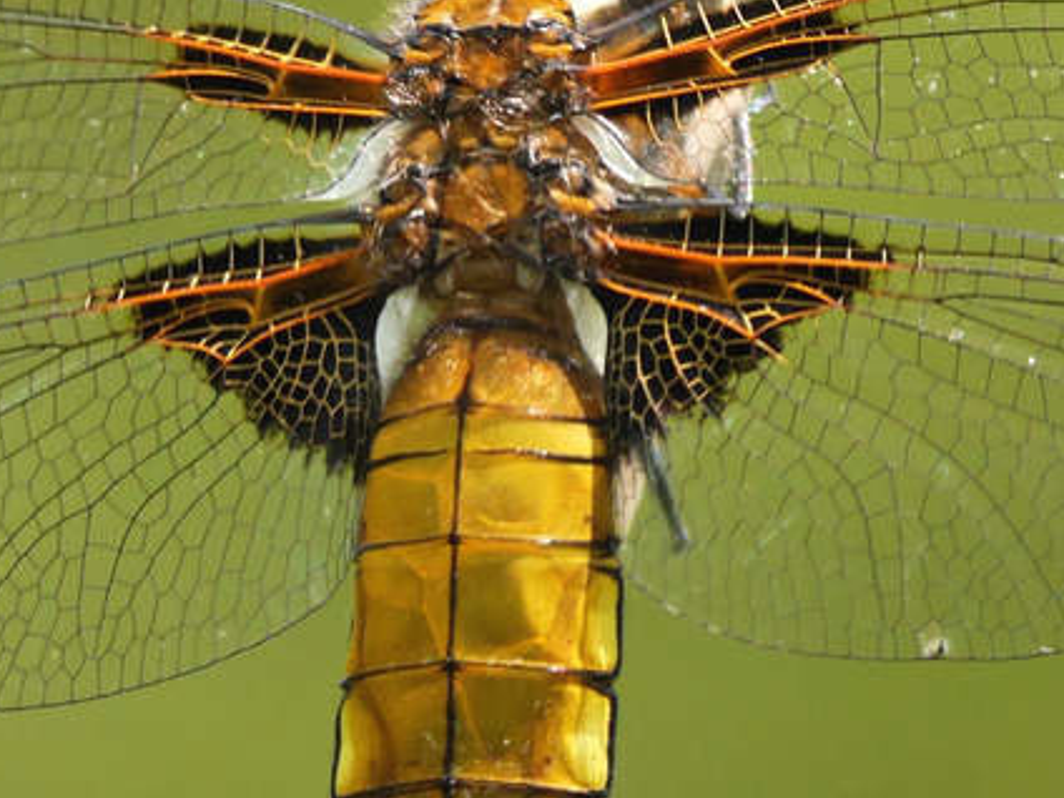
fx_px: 62642
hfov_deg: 1.0
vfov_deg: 0.7
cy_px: 228
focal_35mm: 2038
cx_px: 527
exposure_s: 1/500
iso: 400
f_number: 8
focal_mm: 300
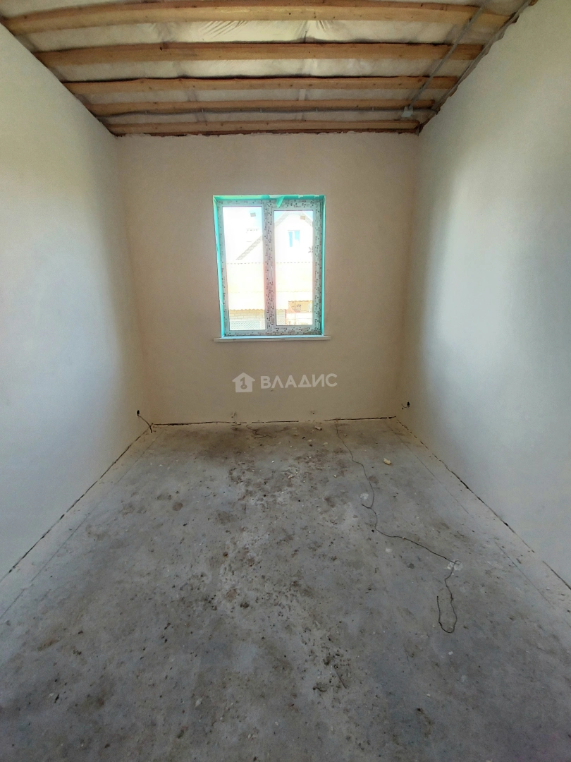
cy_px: 381
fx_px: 286
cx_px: 286
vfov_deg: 106.2
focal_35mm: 13
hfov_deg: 89.9
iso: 100
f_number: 2.2
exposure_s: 1/100
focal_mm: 1.74
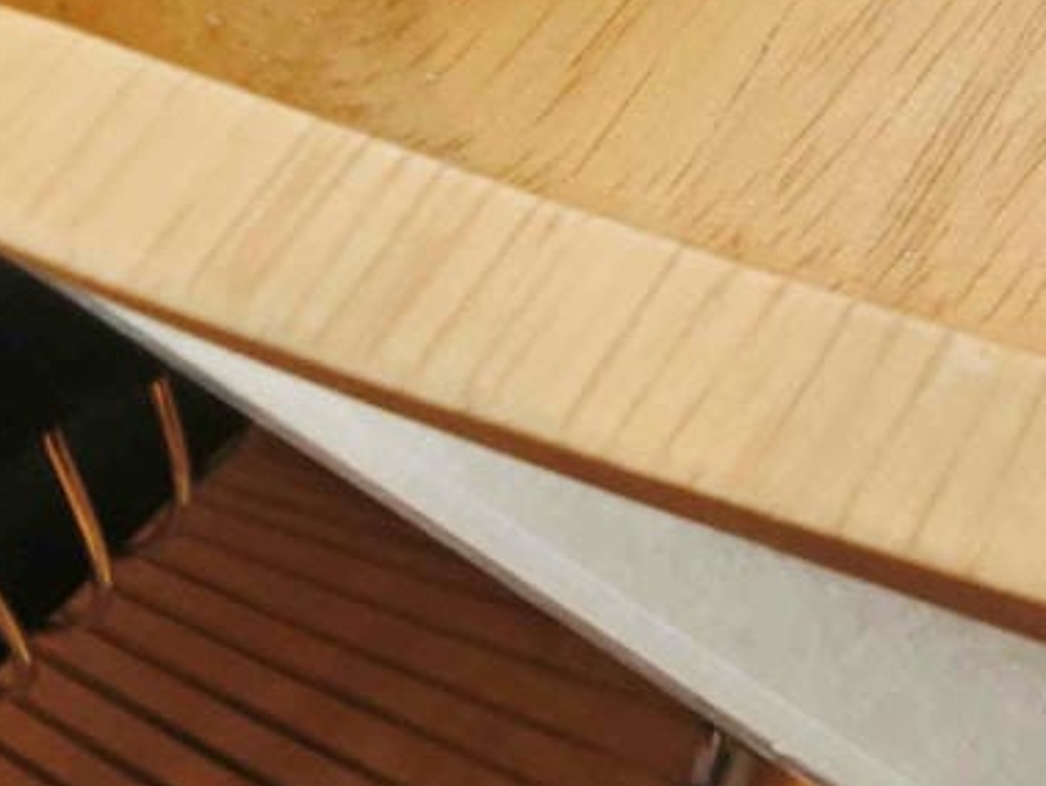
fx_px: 2207
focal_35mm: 73
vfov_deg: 19.0
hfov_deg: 23.1
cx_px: 1422
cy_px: -166
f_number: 1.8
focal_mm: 2.03
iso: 100
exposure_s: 1/120
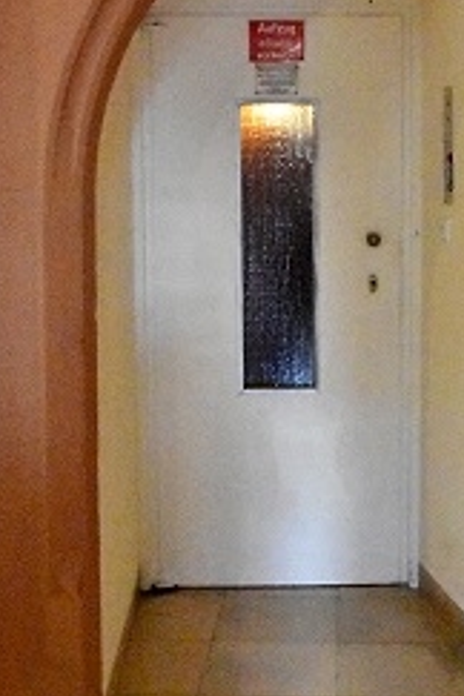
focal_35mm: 63
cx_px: 319
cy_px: 262
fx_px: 1216
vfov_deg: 31.8
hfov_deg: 21.5
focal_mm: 23
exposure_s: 1/125
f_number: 10
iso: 20000
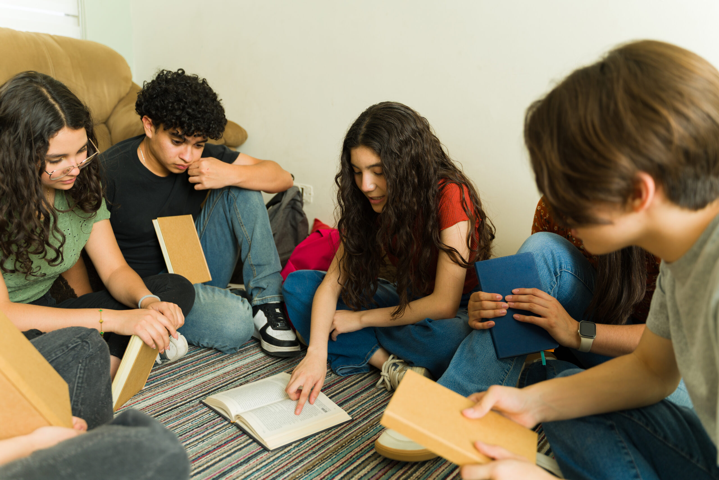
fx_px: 619
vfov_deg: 42.3
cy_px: 240
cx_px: 360
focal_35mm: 31
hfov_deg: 60.3
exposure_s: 1/160
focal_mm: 31
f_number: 2.8
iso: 100
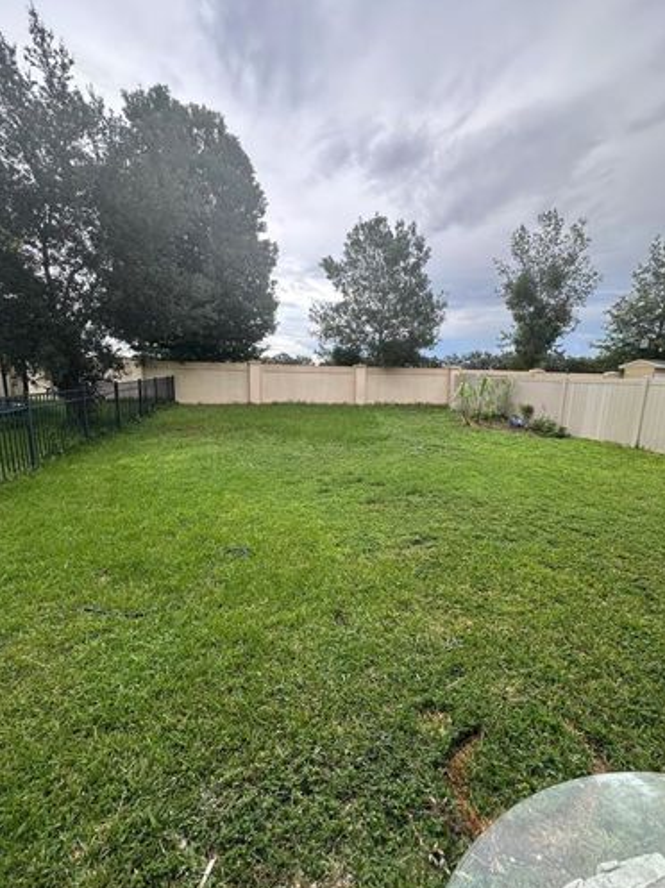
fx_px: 385
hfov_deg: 81.7
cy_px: 443
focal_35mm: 15
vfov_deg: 98.2
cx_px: 342
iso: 40
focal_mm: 2.22
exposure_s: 1/229
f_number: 2.2
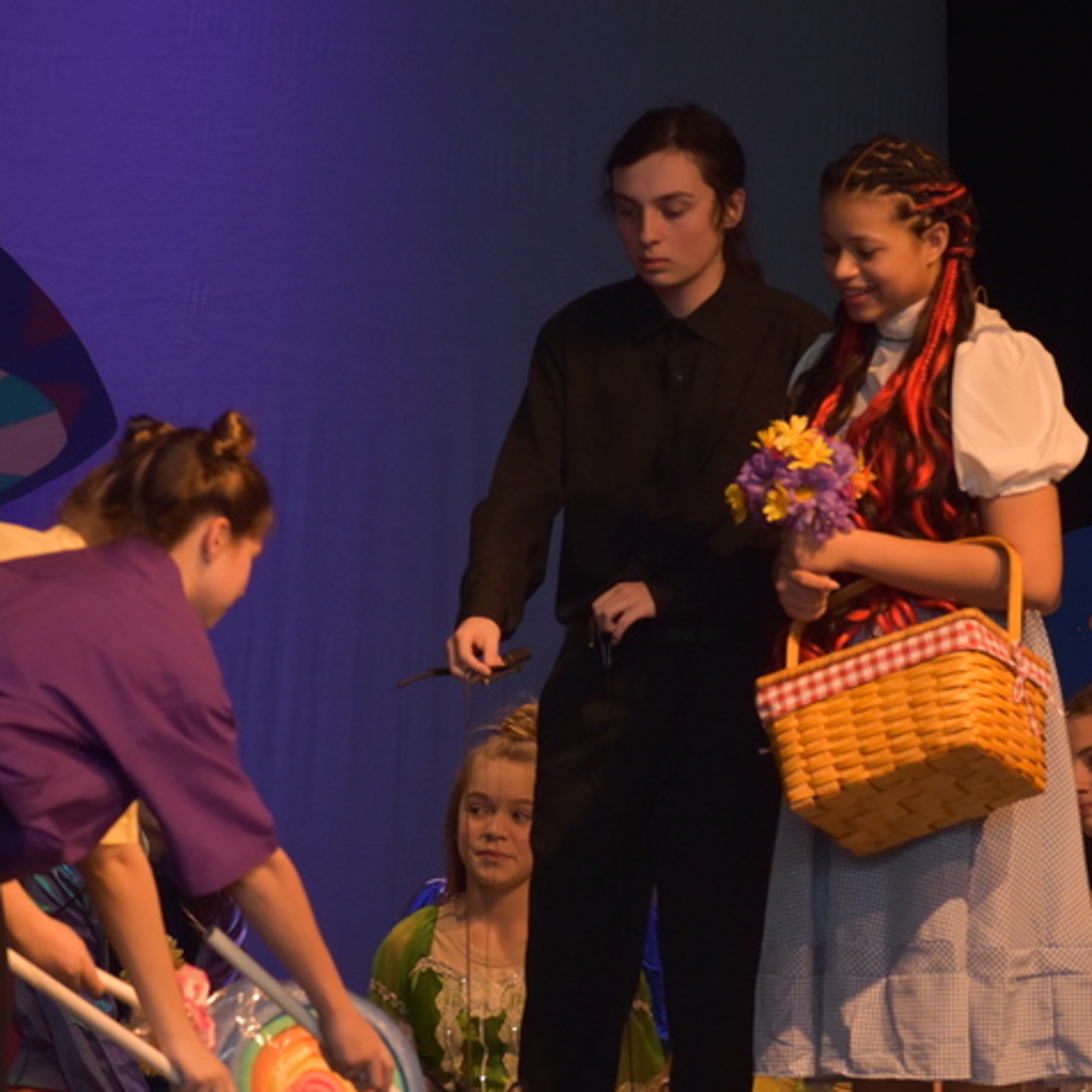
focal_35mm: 370
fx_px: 13202
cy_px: 747
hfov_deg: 4.7
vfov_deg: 4.7
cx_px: 567
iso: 1250
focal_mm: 135
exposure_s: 1/160
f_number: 5
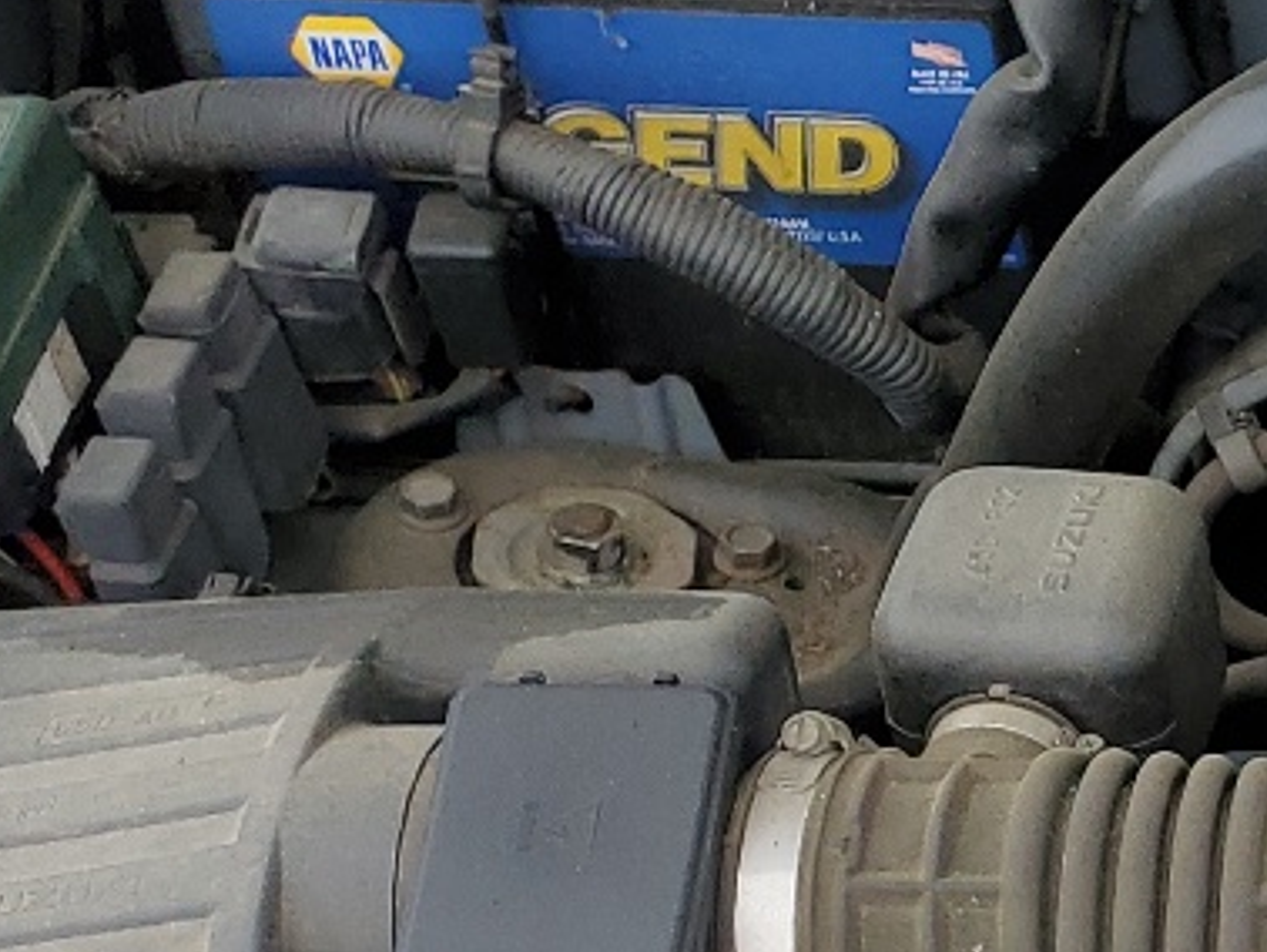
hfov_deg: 15.4
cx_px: 2259
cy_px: 875
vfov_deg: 13.3
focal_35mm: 110
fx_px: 4029
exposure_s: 1/769
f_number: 1.5
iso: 50
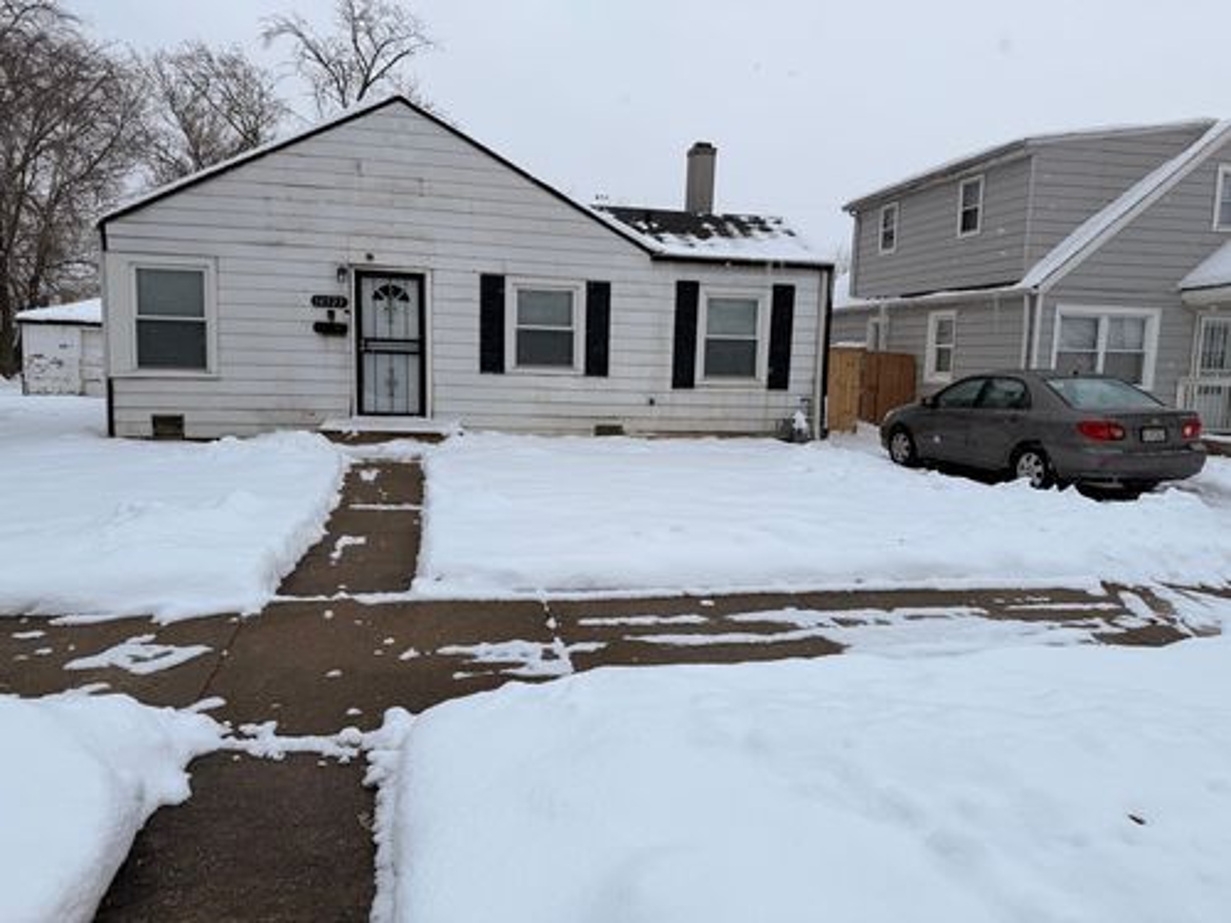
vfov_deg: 56.8
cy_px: 462
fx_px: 853
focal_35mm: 24
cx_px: 616
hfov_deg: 71.6
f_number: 1.78
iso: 80
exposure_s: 1/1901
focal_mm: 6.76
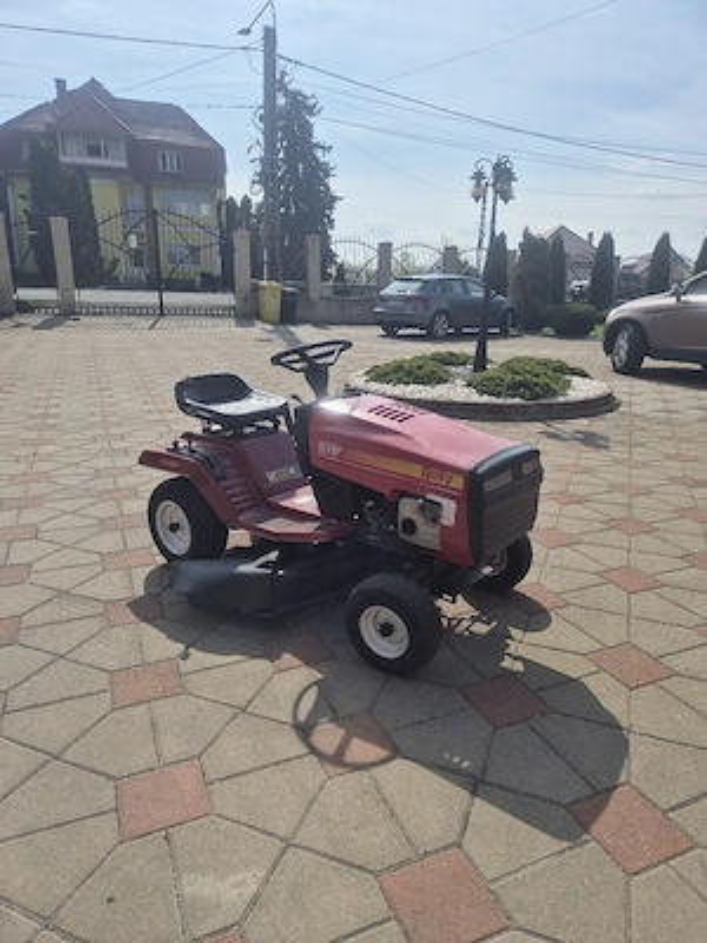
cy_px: 472
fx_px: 626
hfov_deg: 58.9
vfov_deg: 73.9
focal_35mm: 23
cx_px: 354
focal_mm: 5.4
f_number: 1.8
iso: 25
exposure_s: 1/3333
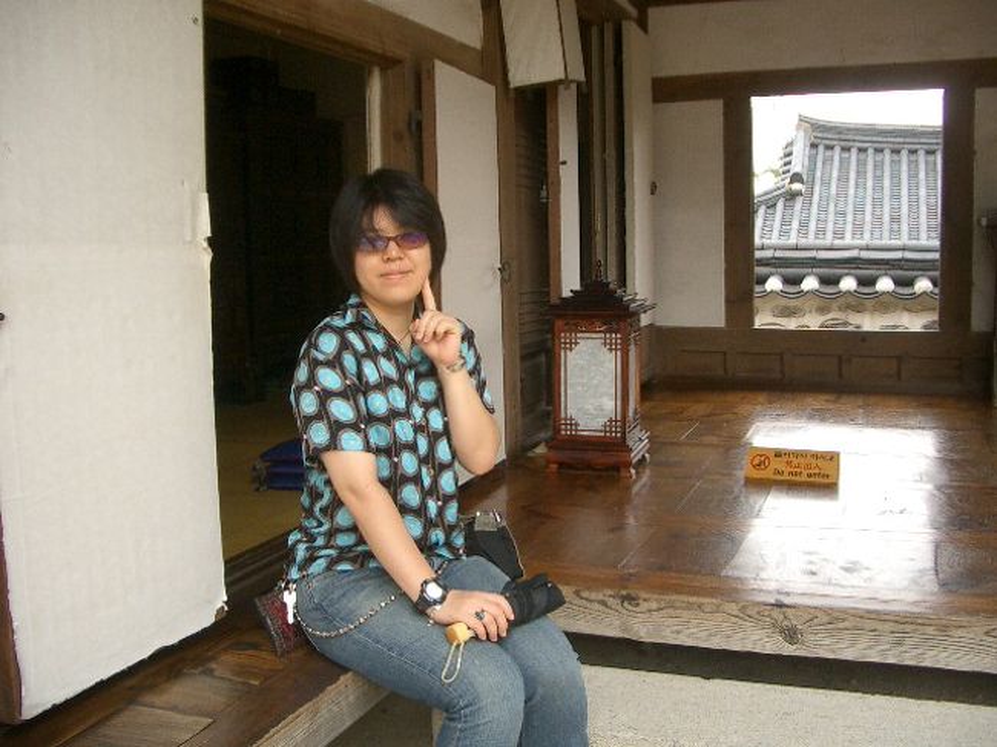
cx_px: 498
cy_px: 374
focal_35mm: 35
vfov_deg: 40.7
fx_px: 1008
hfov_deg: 52.6
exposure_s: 1/80
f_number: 2.6
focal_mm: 5.8
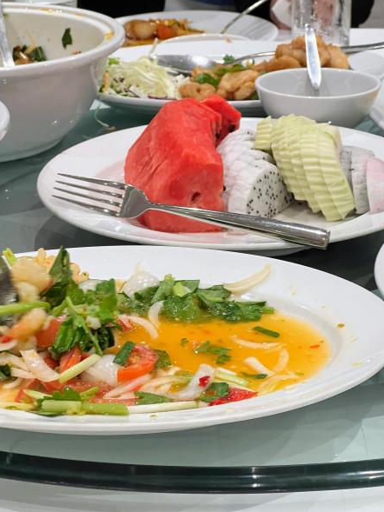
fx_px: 1183
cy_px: 247
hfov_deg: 18.4
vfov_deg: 24.4
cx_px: 198
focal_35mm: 80
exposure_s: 1/100
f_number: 2.8
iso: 250
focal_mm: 9
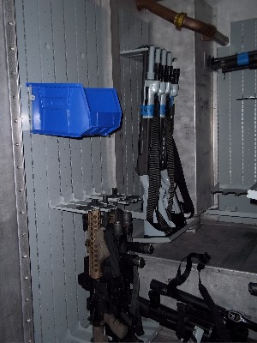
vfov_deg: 51.4
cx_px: 128
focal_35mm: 36
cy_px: 172
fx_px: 356
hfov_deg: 39.7
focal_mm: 6.5
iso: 80
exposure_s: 1/30
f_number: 3.1
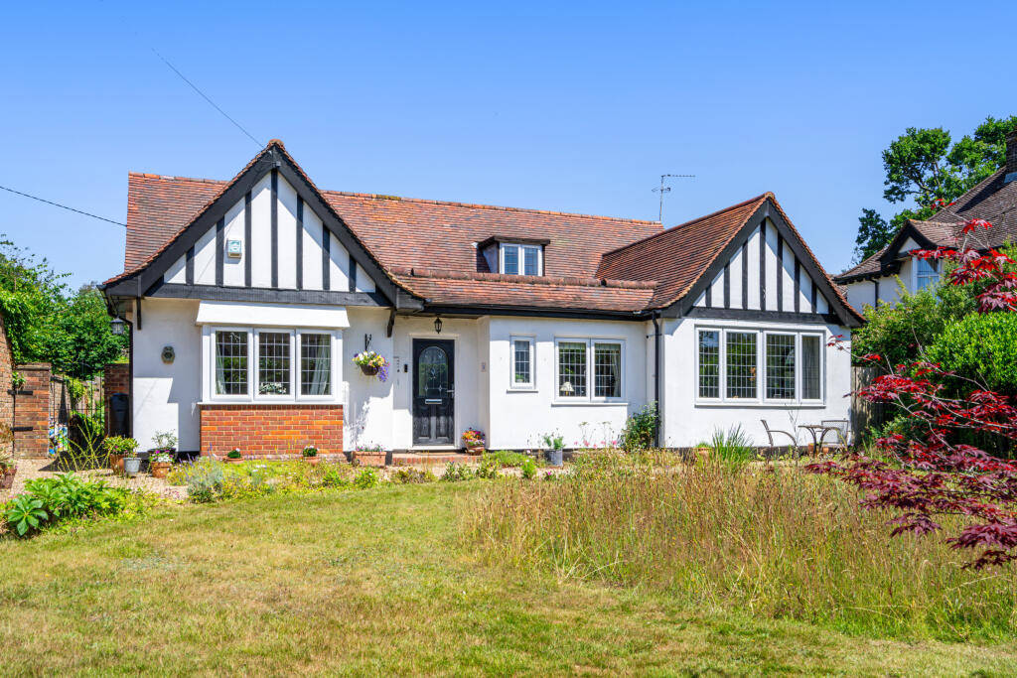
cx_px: 508
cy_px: 339
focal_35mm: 30
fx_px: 848
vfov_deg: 43.6
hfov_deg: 61.9
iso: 320
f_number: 13
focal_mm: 30
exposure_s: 1/320
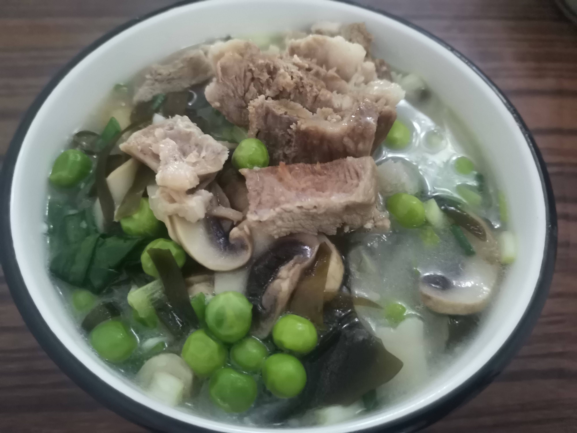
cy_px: 216
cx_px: 288
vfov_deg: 53.1
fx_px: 433
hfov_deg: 67.3
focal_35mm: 26
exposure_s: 1/16.7
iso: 2500
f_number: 1.8
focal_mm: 4.75
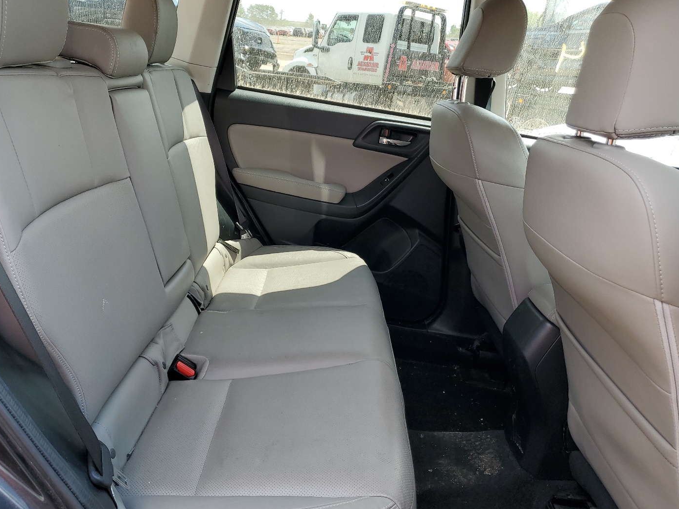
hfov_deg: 59.7
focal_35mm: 30
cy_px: 234
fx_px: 588
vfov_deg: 46.7
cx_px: 293
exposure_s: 1/357
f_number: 1.5
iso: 50
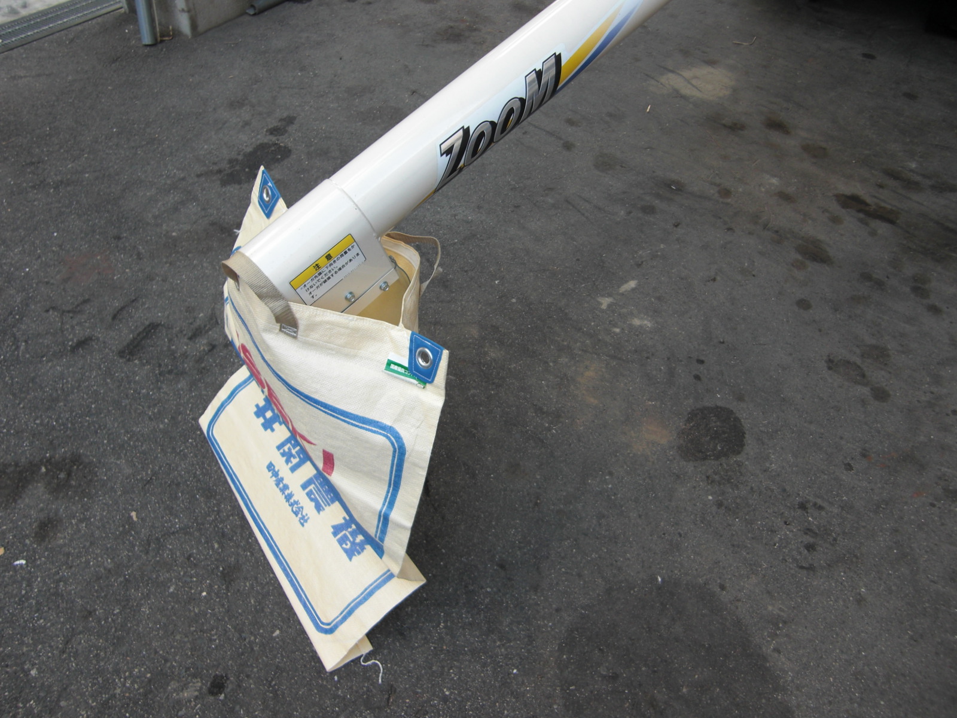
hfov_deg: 63.4
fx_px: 774
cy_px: 359
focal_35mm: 28
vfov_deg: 49.7
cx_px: 478
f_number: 2.6
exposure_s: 1/125
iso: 50
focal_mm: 4.9
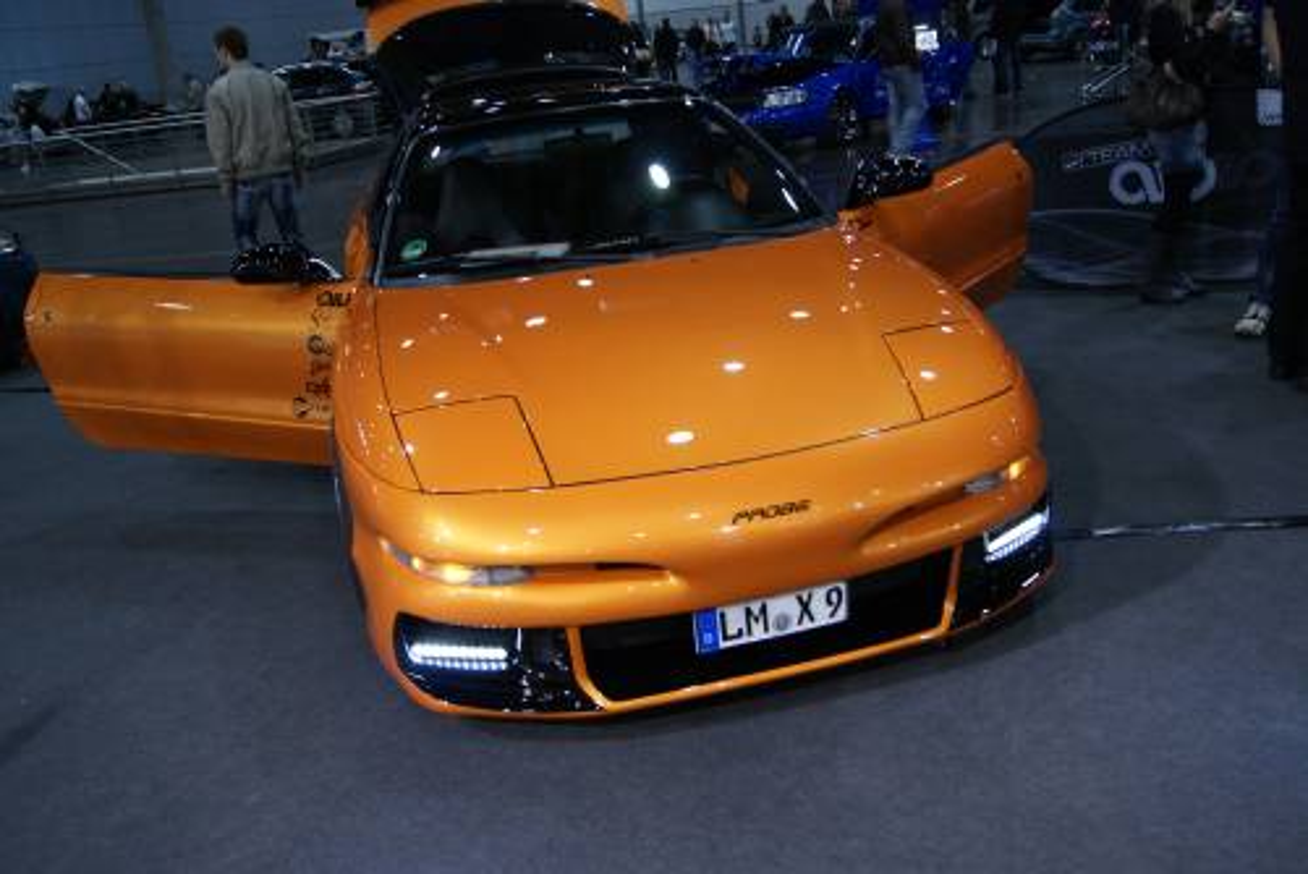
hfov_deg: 61.9
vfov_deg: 43.7
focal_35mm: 30
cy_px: 437
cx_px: 654
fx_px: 1091
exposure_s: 1/40
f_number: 4
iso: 400
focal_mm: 20
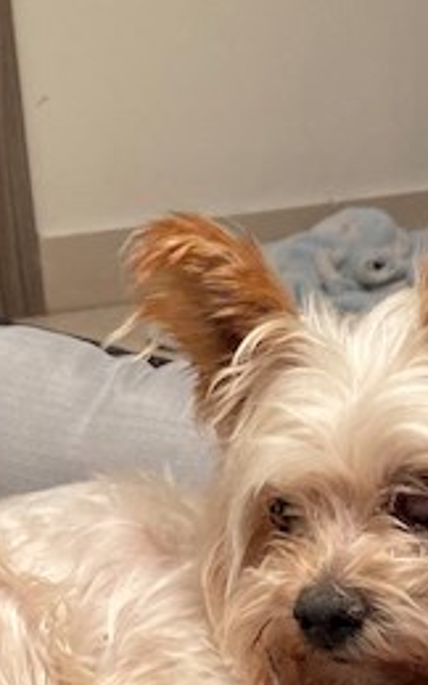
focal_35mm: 71
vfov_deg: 27.3
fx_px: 1324
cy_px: 686
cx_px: 203
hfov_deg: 18.4
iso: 400
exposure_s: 1/50
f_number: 1.8
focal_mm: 4.25
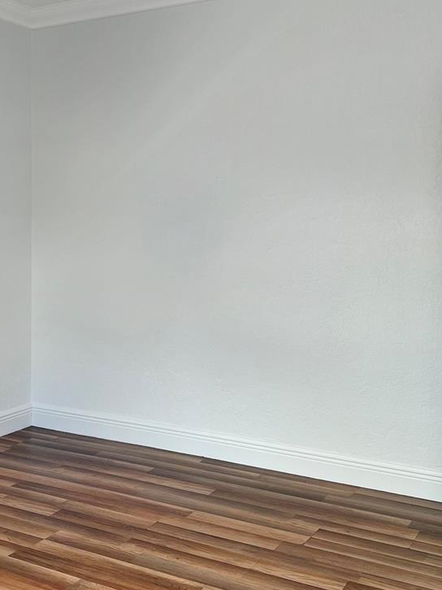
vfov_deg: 43.8
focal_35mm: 43
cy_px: 259
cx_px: 177
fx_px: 733
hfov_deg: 33.5
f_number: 1.5
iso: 50
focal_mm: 5.7
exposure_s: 1/170
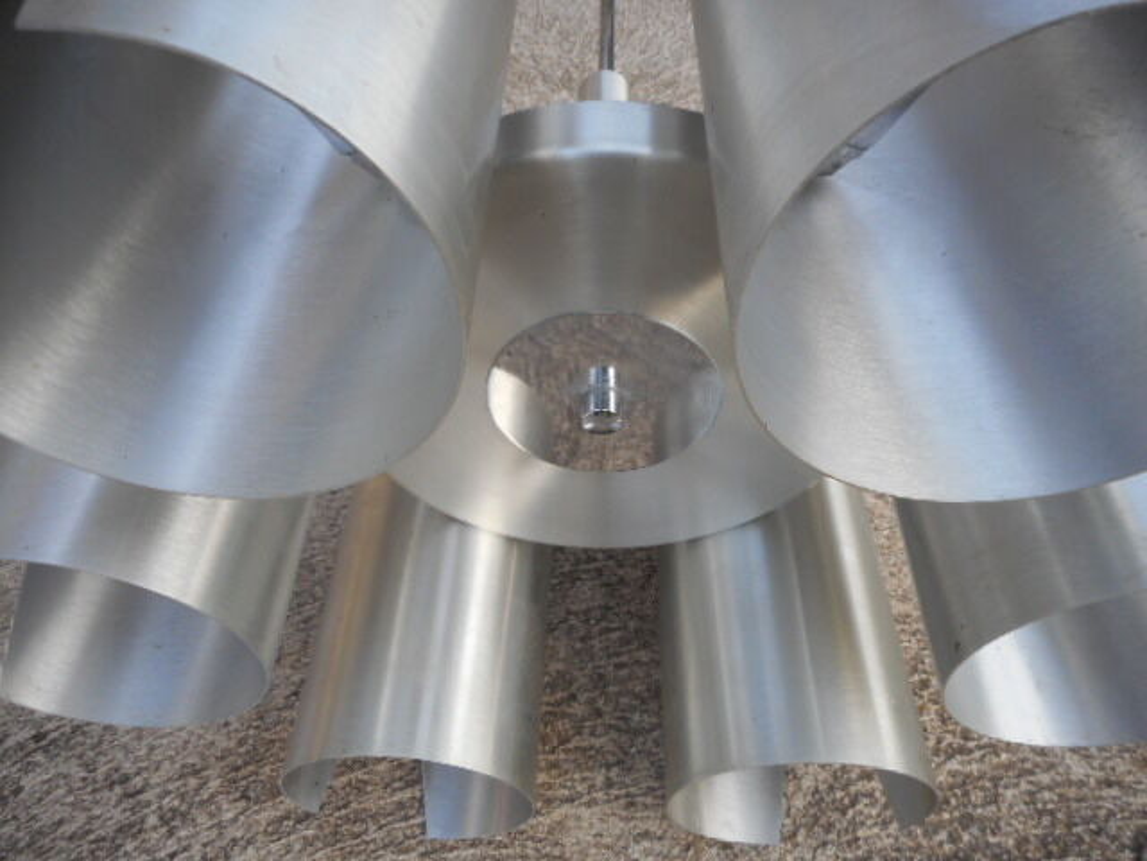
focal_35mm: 25
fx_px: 828
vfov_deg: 54.9
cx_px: 574
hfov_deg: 69.4
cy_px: 430
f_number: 3.7
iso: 100
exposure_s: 1/30
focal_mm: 4.5
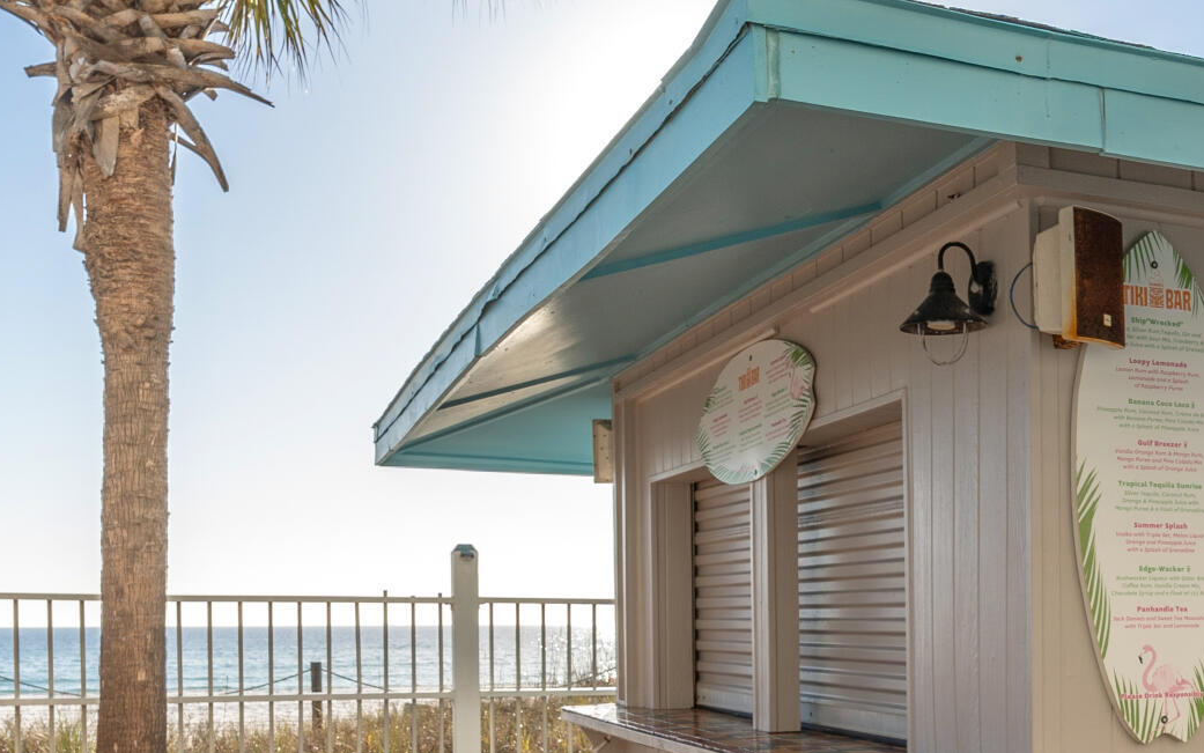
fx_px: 1542
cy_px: 703
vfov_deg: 26.4
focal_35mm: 47
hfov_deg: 40.5
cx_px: 1002
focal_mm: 16
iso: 100
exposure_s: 1/160
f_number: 9
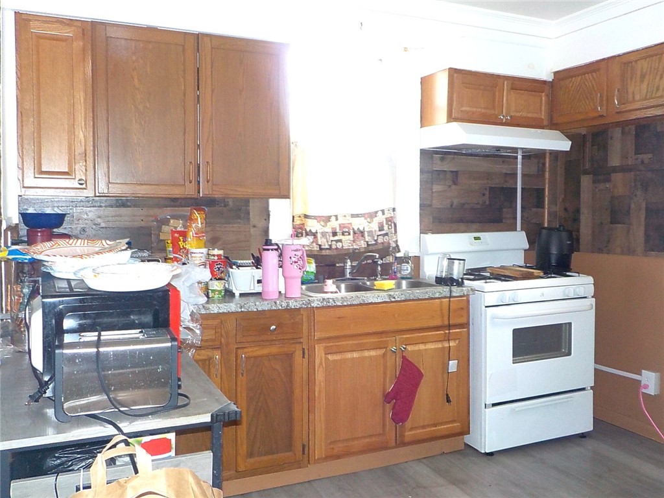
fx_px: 575
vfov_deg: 46.8
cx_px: 332
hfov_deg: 60.0
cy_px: 249
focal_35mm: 30
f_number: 3.3
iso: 200
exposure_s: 1/30
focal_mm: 4.1
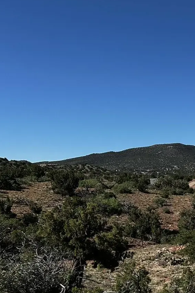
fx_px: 479
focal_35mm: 59
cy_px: 211
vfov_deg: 33.4
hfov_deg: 18.5
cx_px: 340
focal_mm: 6.86
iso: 80
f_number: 1.78
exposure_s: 1/4545
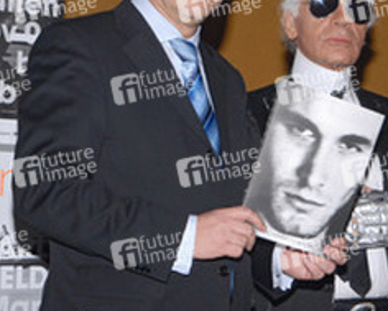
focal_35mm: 134
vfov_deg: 11.5
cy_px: 127
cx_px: 337
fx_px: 1539
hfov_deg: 14.2
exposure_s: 1/160
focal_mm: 50
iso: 400
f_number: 10
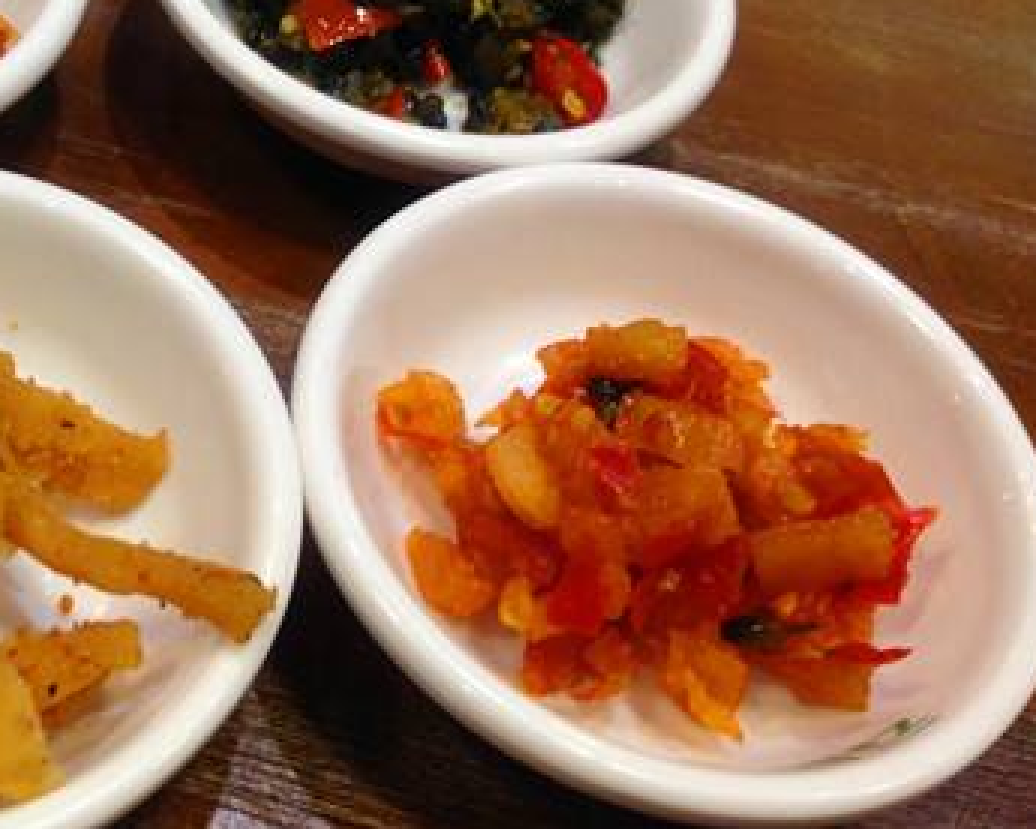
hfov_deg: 32.9
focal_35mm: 56
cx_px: 246
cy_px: 234
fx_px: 1717
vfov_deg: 26.9
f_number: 2.4
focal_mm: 4.12
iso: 100
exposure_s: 1/20
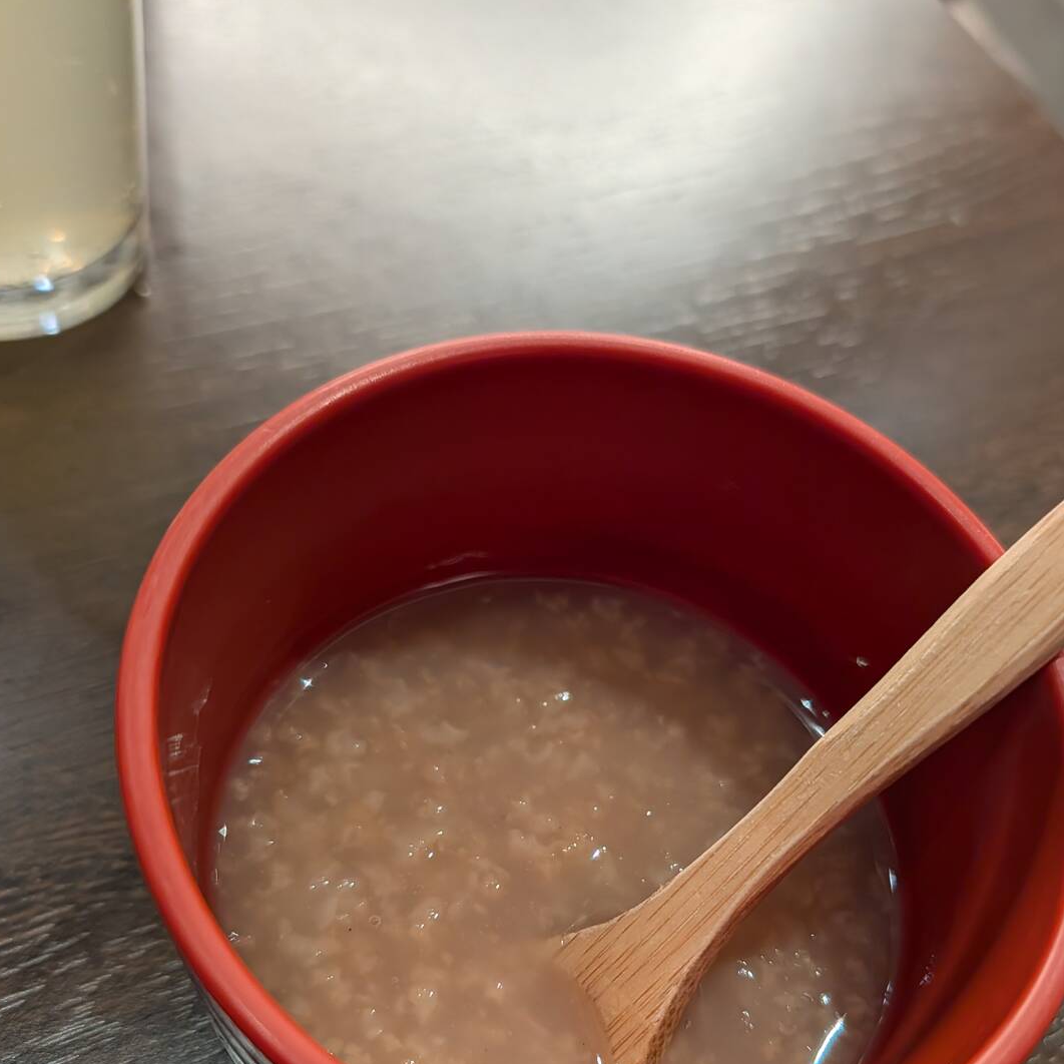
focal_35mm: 32
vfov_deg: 50.1
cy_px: 716
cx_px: 595
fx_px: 1113
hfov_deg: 51.0
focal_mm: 6.9
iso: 48
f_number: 1.68
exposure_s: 1/30
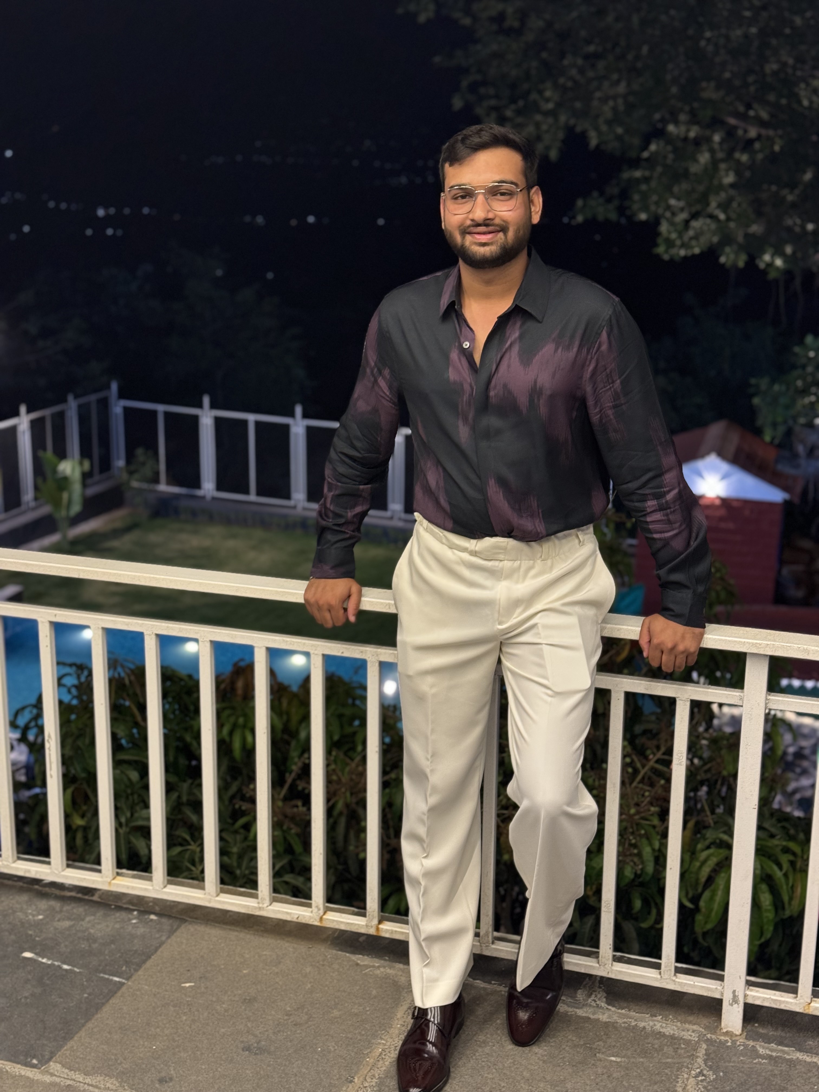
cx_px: 410
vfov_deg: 39.7
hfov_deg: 30.3
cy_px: 546
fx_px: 1514
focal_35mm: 48
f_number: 1.78
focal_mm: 6.76
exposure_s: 1/33
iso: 250
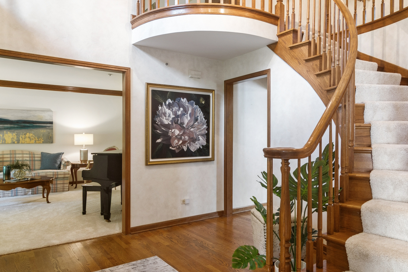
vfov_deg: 53.1
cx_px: 231
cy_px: 130
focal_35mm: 24
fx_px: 272
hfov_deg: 73.4
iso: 200
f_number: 8
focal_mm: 12
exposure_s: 1/2
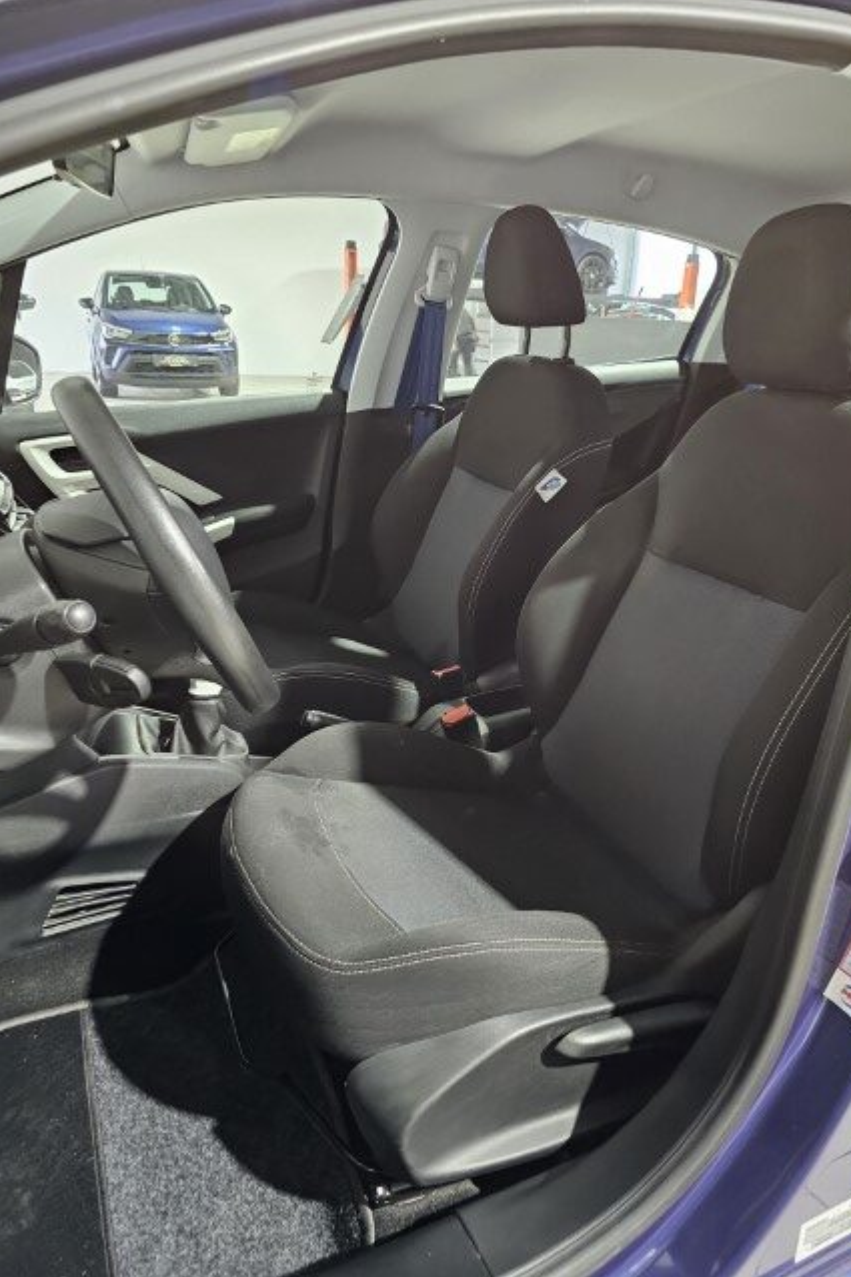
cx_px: 463
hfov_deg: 53.0
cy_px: 638
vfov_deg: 73.8
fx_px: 851
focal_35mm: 24
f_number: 1.7
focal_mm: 6.3
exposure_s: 1/71
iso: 1000
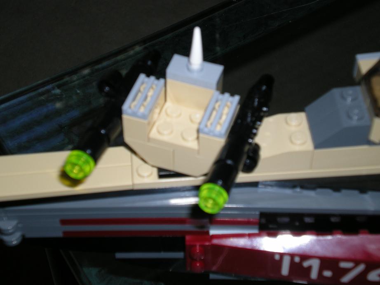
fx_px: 813
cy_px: 142
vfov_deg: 19.9
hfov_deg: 26.3
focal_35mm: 74
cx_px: 190
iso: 64
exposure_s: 1/120
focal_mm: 12.3
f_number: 4.6
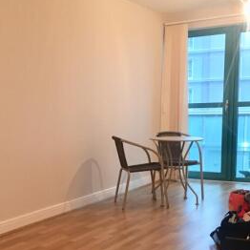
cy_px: 189
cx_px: 95
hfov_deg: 29.9
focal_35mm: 57
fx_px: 466
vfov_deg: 29.5
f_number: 2.2
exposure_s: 1/10
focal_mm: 4.15
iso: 80
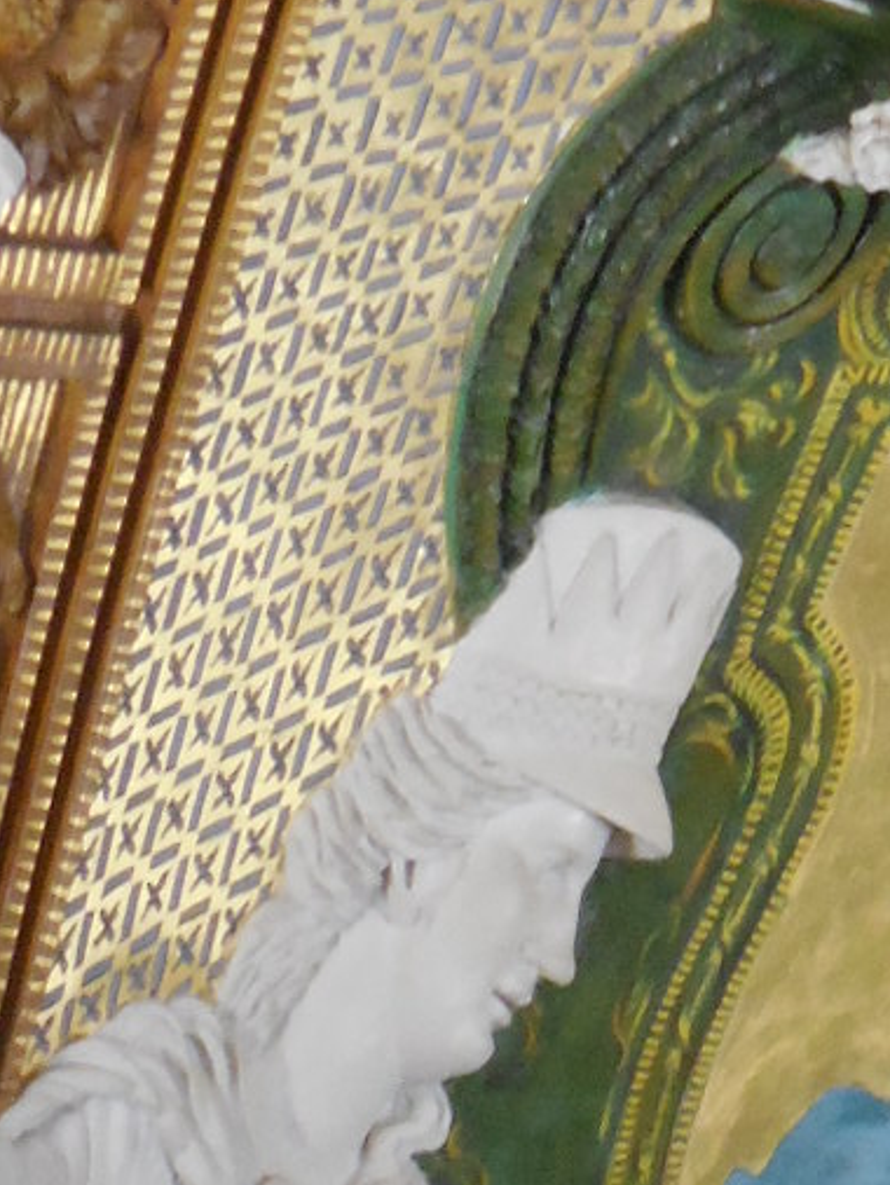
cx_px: 1398
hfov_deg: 3.6
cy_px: 1335
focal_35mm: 411
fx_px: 14078
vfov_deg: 4.8
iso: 800
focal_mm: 23.4
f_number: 5.3
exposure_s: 1/6
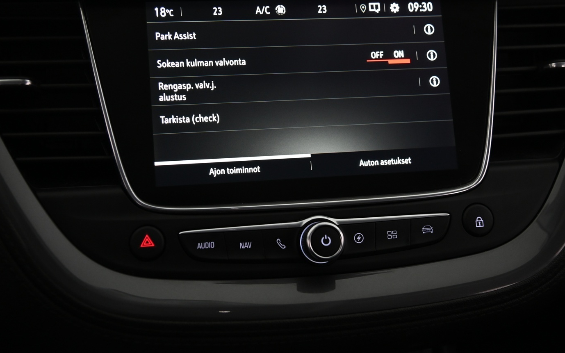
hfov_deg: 41.8
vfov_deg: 26.9
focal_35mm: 48
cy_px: 169
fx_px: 739
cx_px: 270
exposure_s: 1/60
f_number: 4
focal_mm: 40
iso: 2000
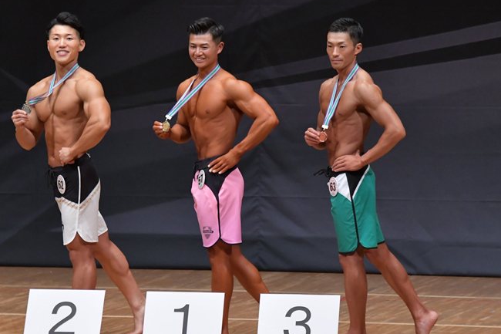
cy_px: 167
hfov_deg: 6.4
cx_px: 212
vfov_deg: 4.3
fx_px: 4480
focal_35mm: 322
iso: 5000
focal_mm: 180
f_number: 5.6
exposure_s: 1/400
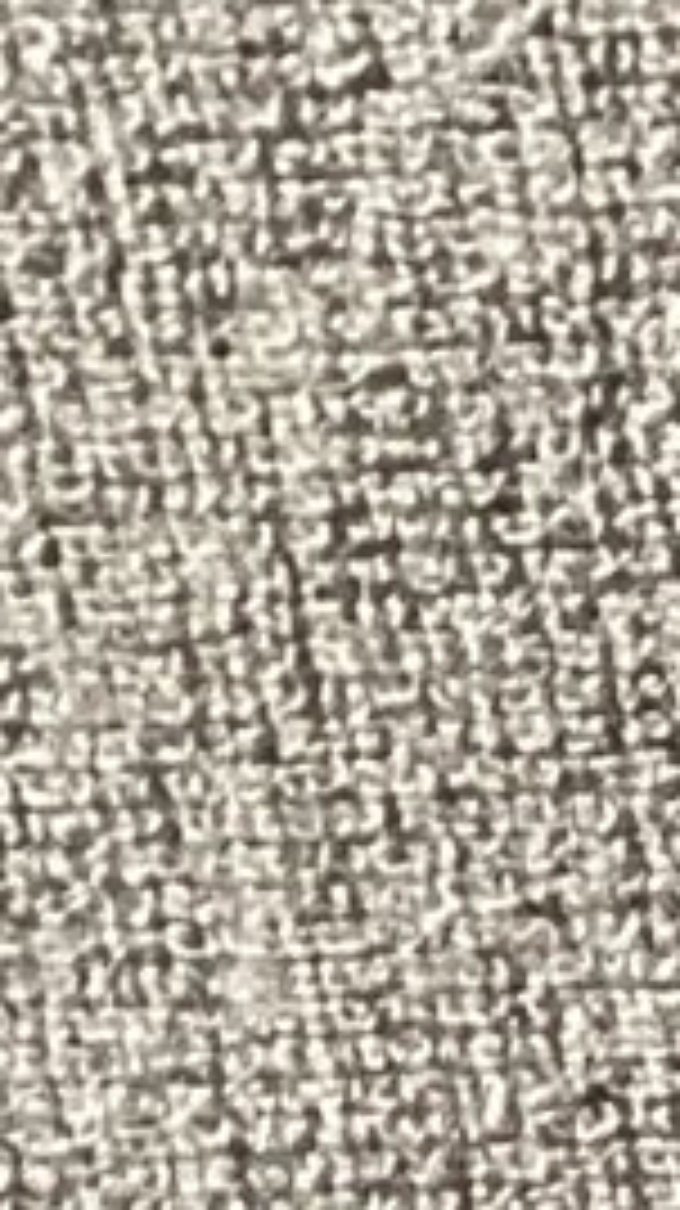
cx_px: 3155
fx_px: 6100
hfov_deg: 5.3
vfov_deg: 11.0
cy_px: 1640
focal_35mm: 190
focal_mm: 3.3
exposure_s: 1/40
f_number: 2.4
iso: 400
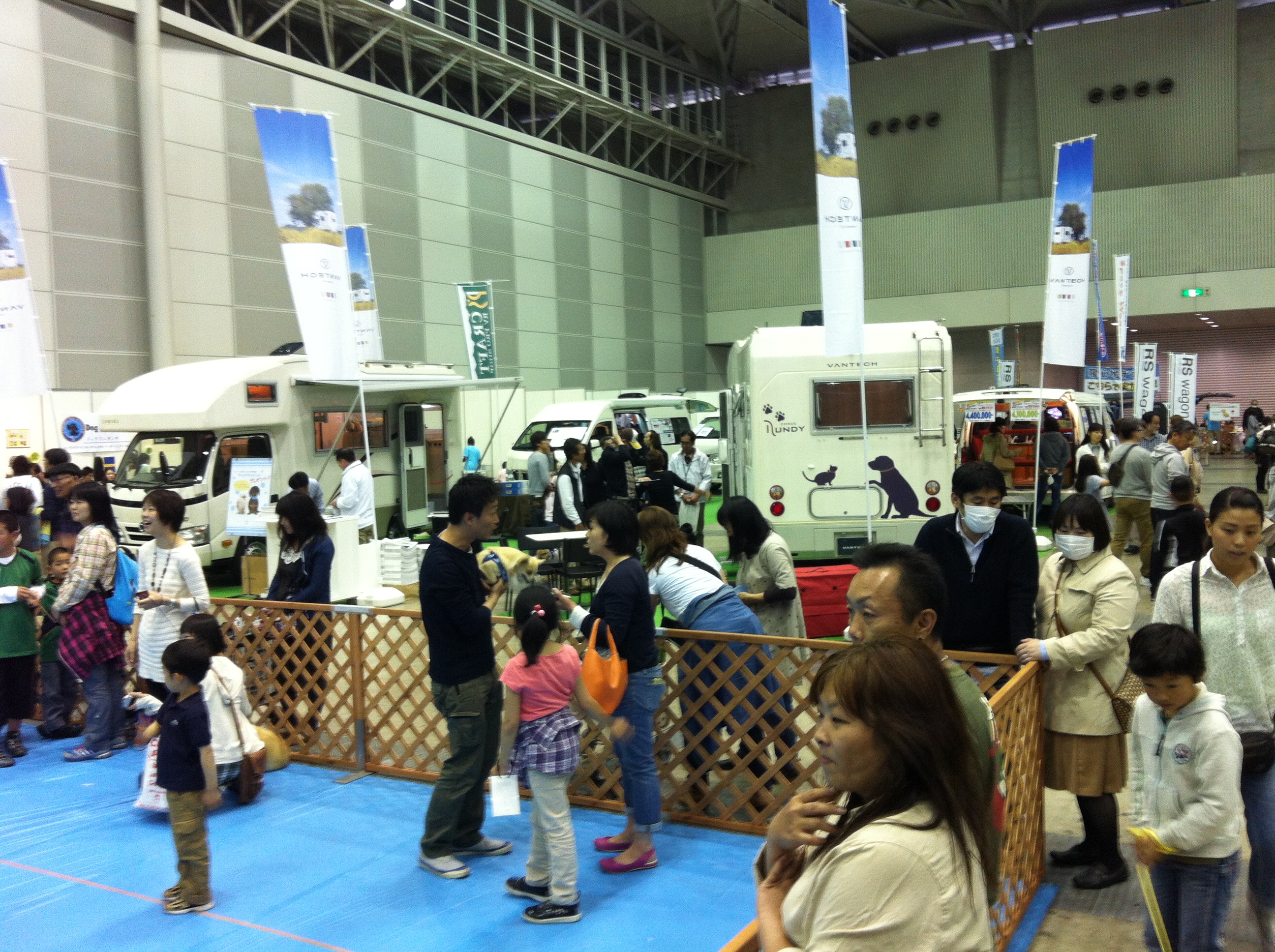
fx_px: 1287
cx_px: 638
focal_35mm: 35
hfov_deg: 52.7
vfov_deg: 40.6
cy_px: 476
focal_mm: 3.85
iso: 100
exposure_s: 1/15
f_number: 2.8
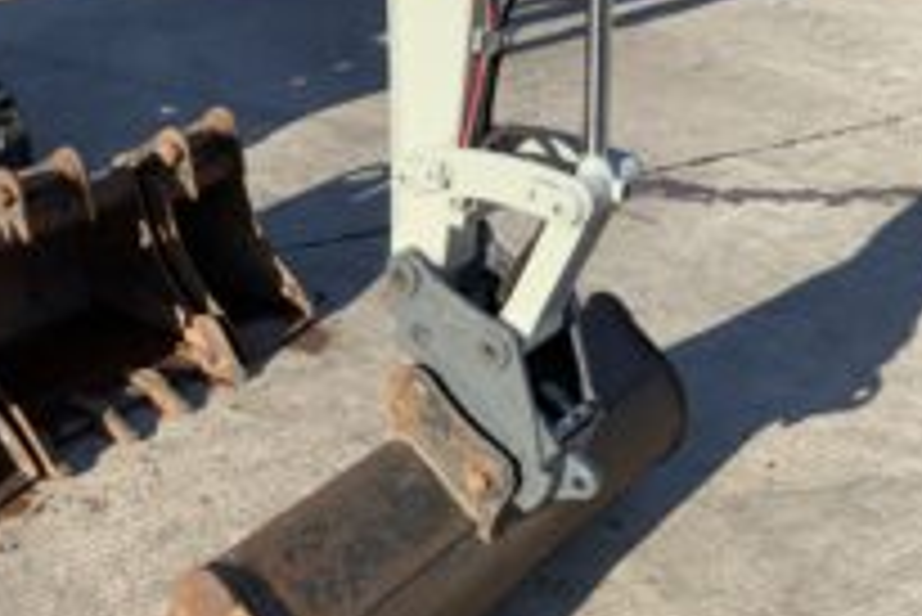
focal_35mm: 53
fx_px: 1358
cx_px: 252
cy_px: 468
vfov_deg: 25.2
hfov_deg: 36.8
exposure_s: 1/1195
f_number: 1.8
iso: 16
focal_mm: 3
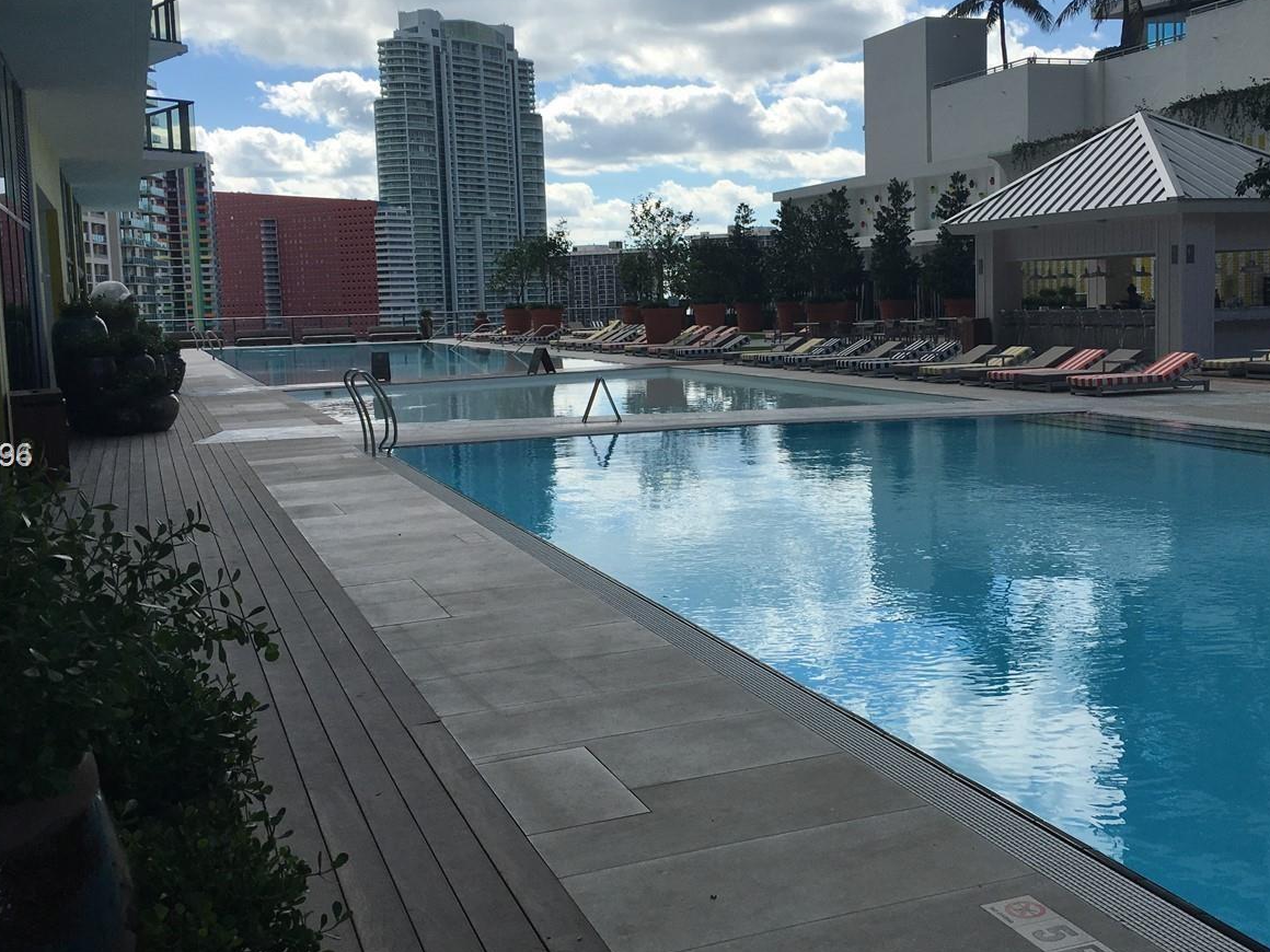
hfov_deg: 46.6
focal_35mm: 40
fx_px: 1468
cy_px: 457
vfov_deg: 36.0
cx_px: 742
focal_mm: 4.15
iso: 25
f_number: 2.2
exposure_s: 1/2331
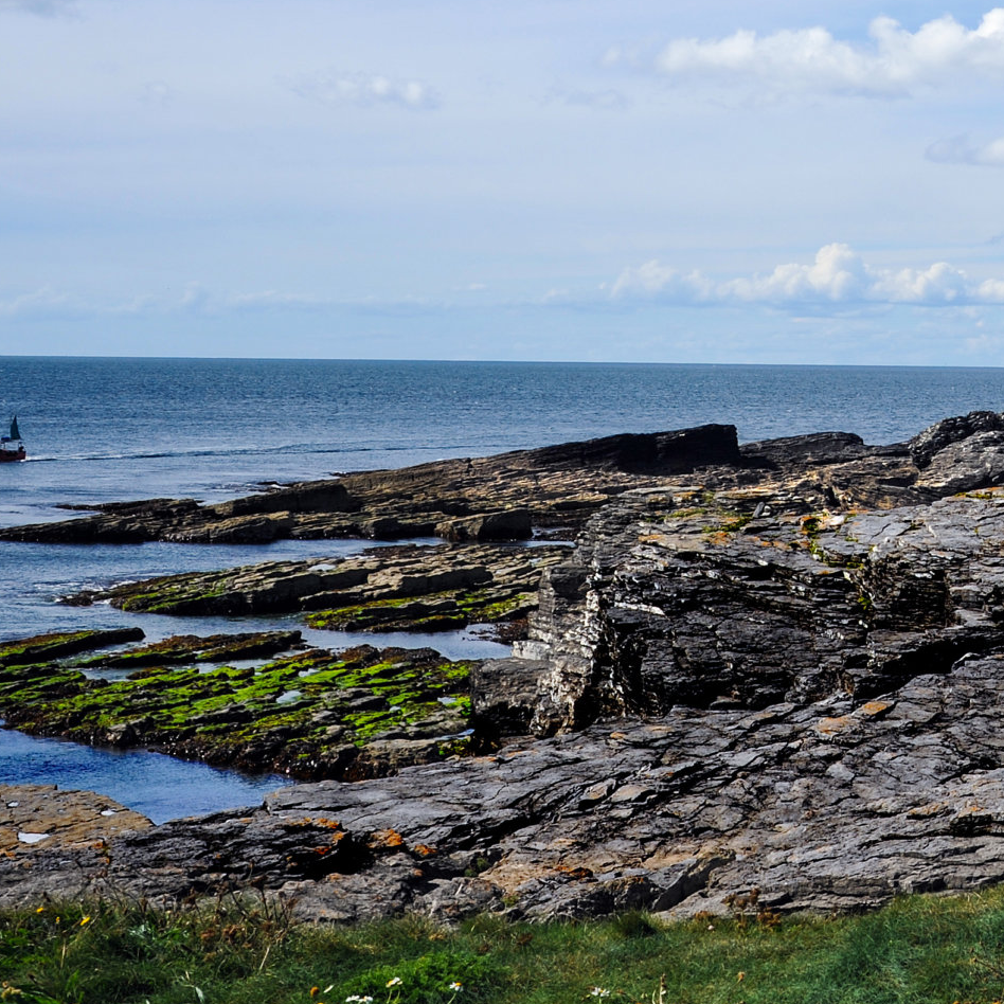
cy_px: 250
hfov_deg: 20.9
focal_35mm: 78
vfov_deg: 22.0
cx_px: 1153
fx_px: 2560
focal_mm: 34
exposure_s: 1/400
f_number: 10
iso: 200
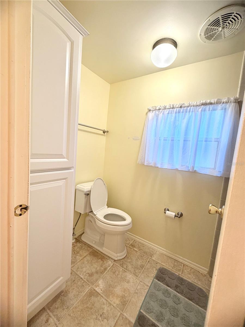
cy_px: 164
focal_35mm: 14
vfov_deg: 102.1
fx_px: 132
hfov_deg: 85.7
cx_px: 122
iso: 160
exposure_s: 1/120
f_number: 2.2
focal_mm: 2.22
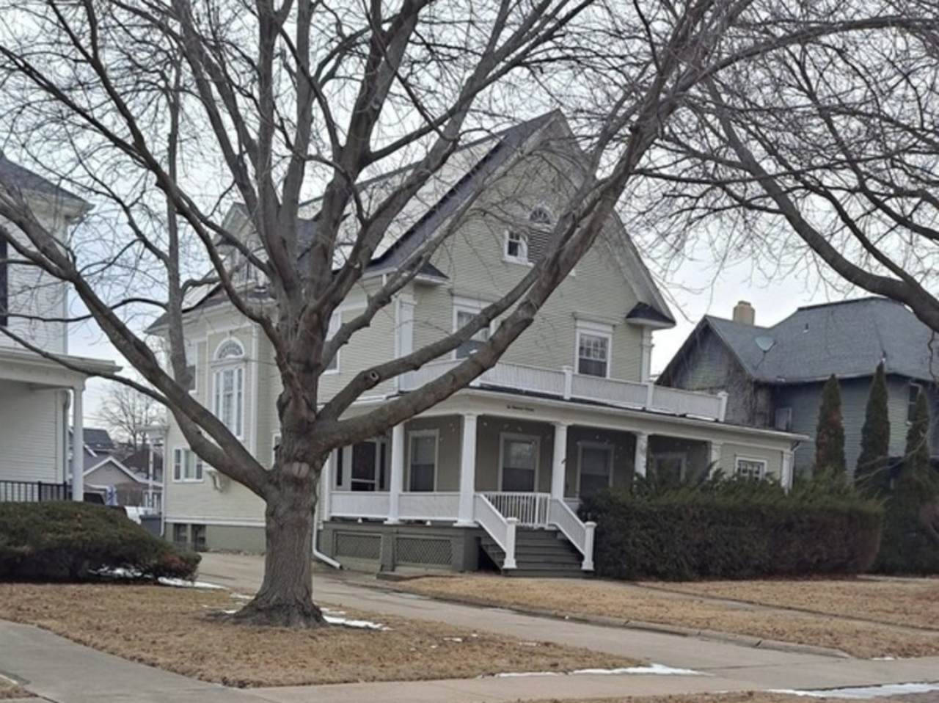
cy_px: 352
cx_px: 470
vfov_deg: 54.8
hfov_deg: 69.4
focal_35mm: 25
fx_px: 678
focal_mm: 4.6
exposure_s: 1/320
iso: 32
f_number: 2
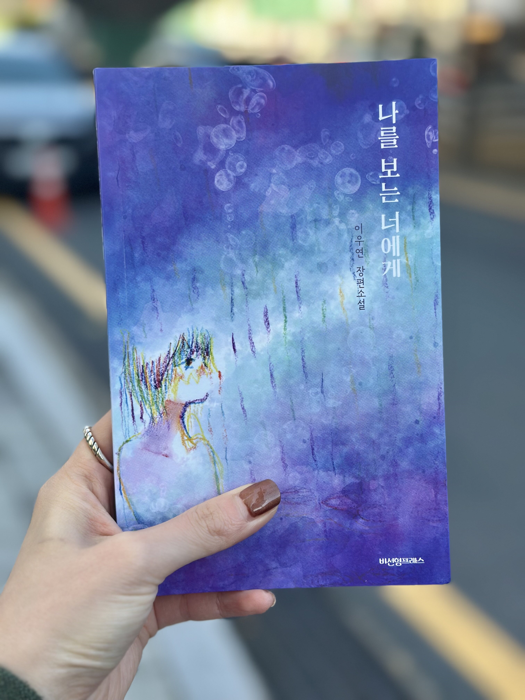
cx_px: 262
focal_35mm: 48
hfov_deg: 30.3
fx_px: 971
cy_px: 350
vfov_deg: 39.7
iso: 80
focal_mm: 6.86
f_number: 1.78
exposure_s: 1/529
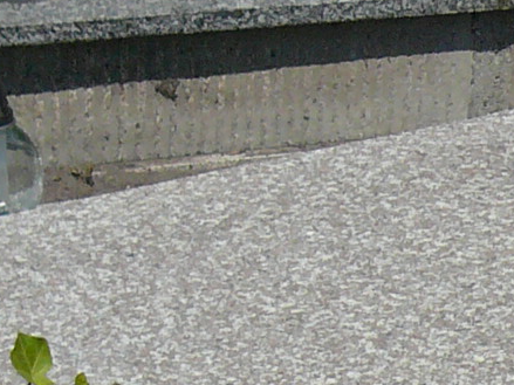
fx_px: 2761
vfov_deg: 7.9
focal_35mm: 186
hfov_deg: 10.4
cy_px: 432
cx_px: 678
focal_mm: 5.4
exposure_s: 1/320
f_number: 9
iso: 100
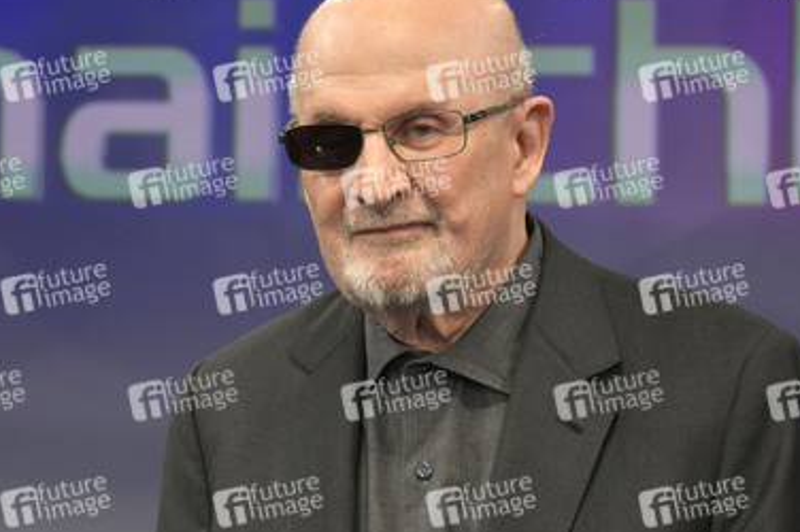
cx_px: 424
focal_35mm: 84
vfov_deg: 16.2
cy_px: 236
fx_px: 1865
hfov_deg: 24.2
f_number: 7.1
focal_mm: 70
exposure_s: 1/200
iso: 2000
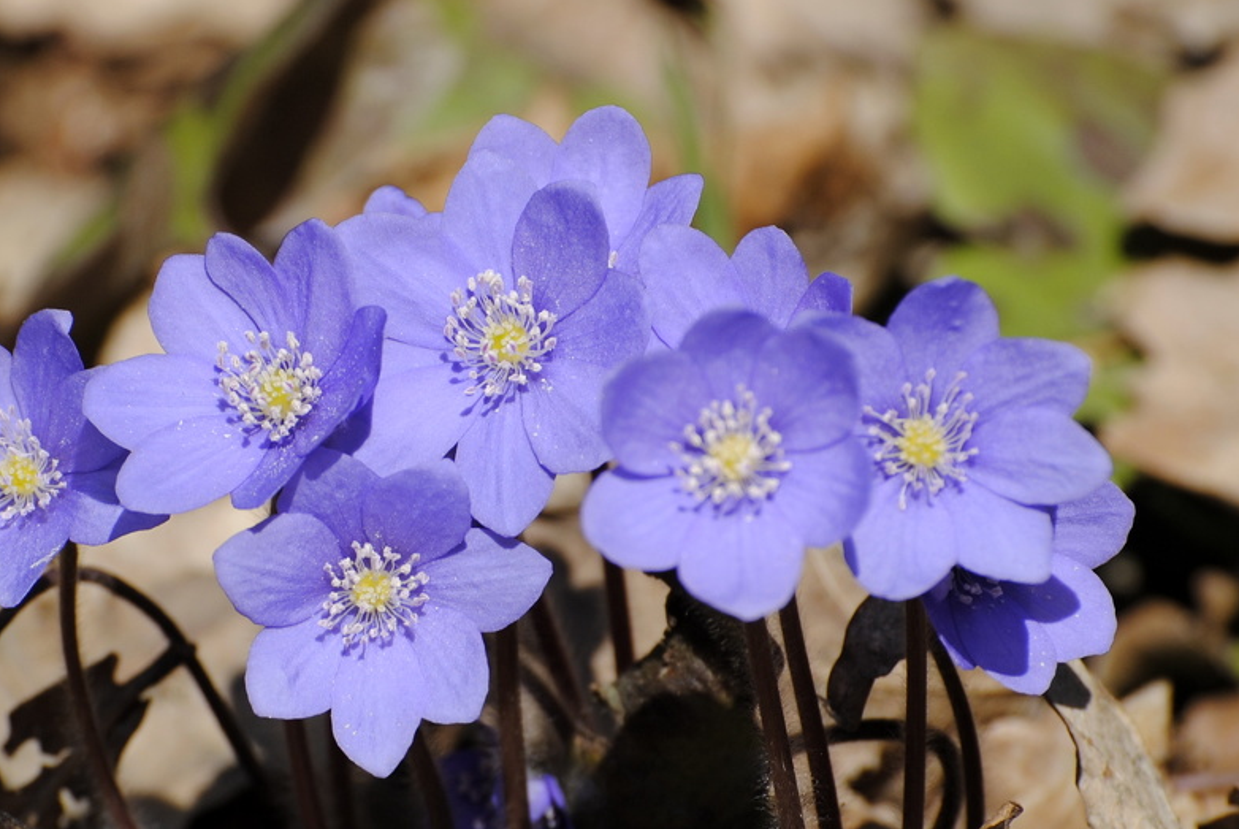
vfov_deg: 2.6
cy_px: 521
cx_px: 499
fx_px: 18047
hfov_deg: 3.9
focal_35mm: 524
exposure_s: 1/250
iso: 100
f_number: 8
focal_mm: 195
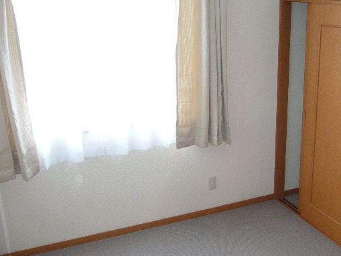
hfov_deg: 42.7
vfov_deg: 32.9
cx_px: 210
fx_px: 434
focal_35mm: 44
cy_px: 127
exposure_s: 1/30
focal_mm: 5.8
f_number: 2.8
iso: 160
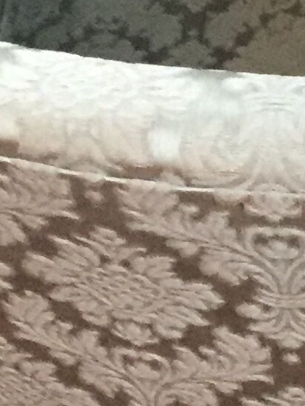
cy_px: 253
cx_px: 398
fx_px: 2033
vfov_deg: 11.4
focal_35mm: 173
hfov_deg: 8.5
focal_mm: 4.15
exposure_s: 1/17
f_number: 2.2
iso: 320
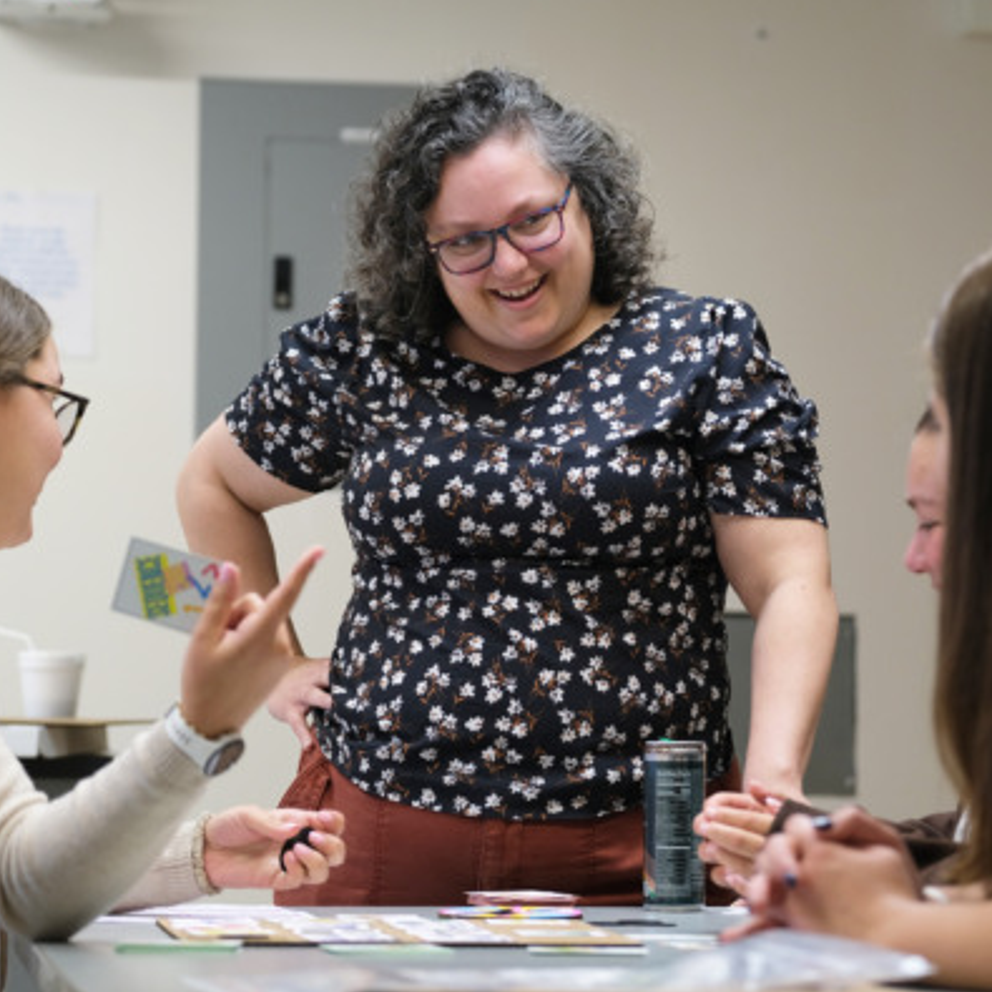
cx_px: 620
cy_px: 492
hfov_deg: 12.6
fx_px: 4474
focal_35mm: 138
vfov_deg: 12.7
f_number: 2.8
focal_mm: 71.5
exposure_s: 1/105
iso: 500
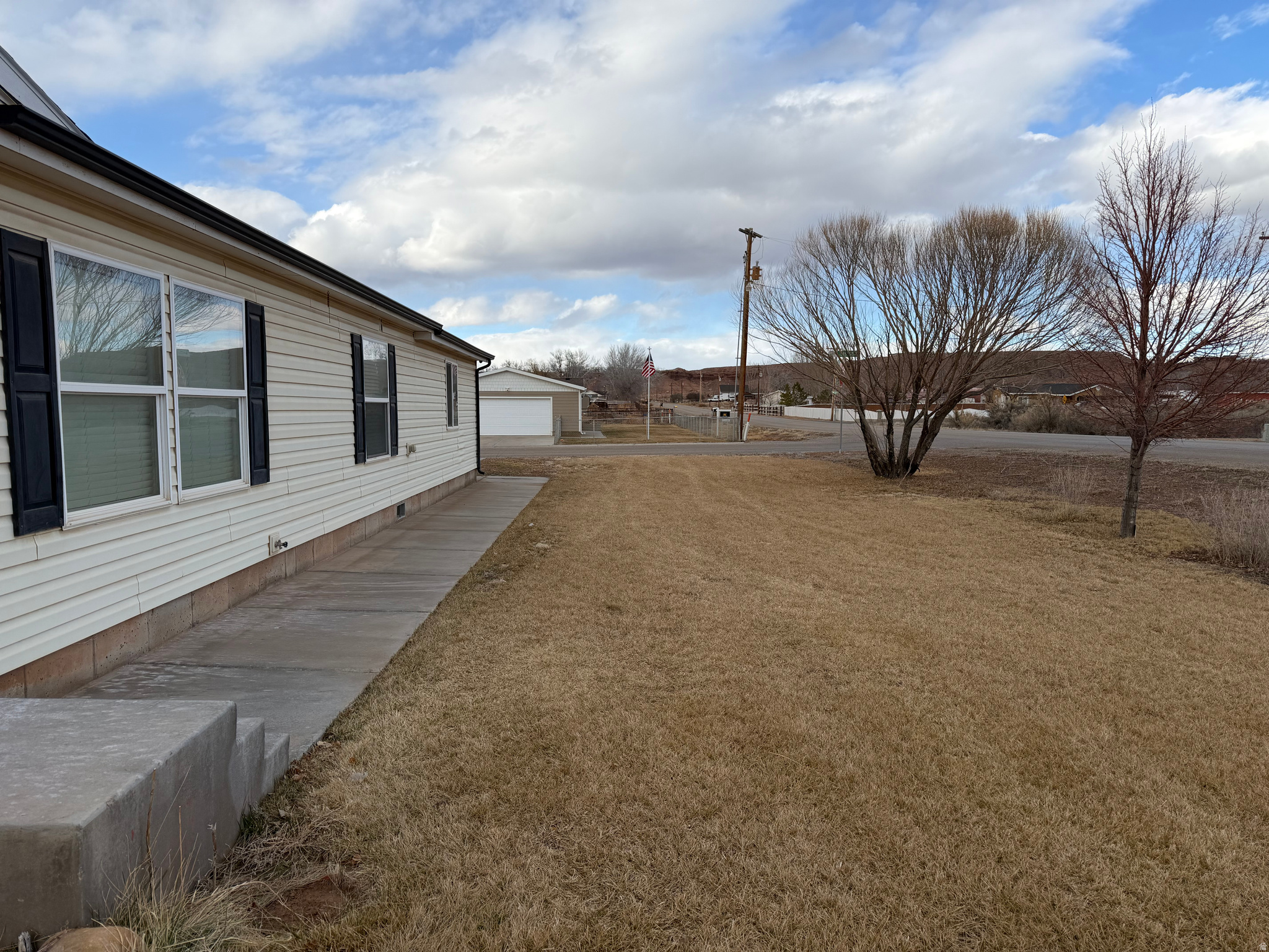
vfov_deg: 56.8
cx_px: 634
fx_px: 880
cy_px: 476
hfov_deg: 71.6
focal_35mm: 24
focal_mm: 6.76
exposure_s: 1/2611
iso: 80
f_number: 1.78
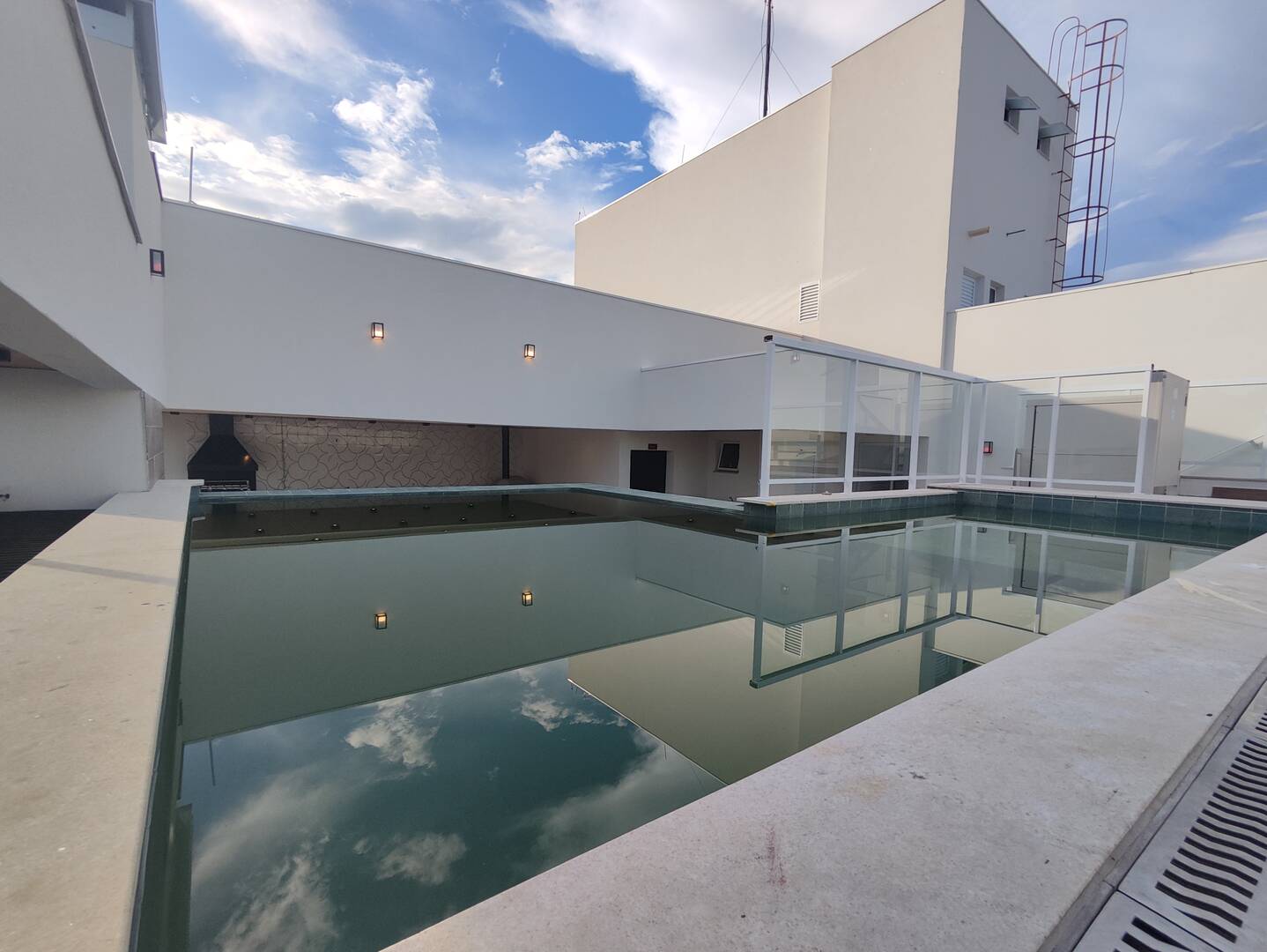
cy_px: 476
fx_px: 586
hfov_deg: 94.5
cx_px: 634
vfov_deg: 78.2
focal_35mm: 16
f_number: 2.2
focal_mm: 1.65
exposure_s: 1/1226
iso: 50
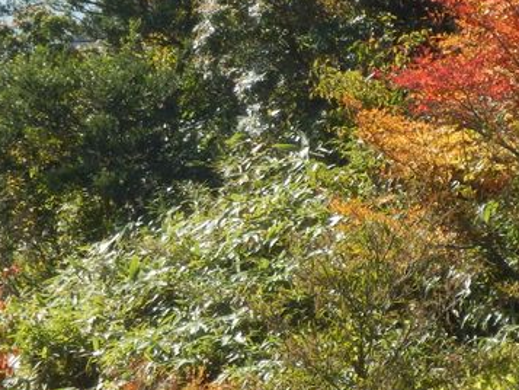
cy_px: 220
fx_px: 10079
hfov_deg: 2.9
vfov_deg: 2.2
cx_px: 269
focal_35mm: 672
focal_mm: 52.5
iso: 125
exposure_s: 1/320
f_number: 5.9
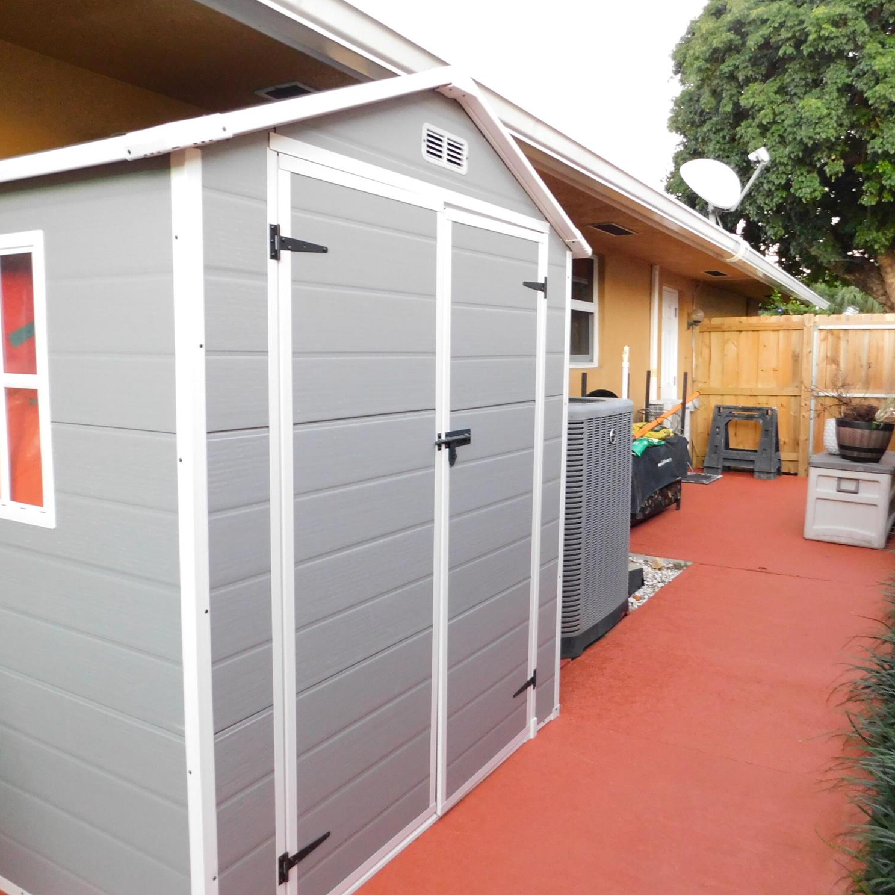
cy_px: 441
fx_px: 819
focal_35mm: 28
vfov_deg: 57.3
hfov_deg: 57.3
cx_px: 465
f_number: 3
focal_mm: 4
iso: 400
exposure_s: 1/15
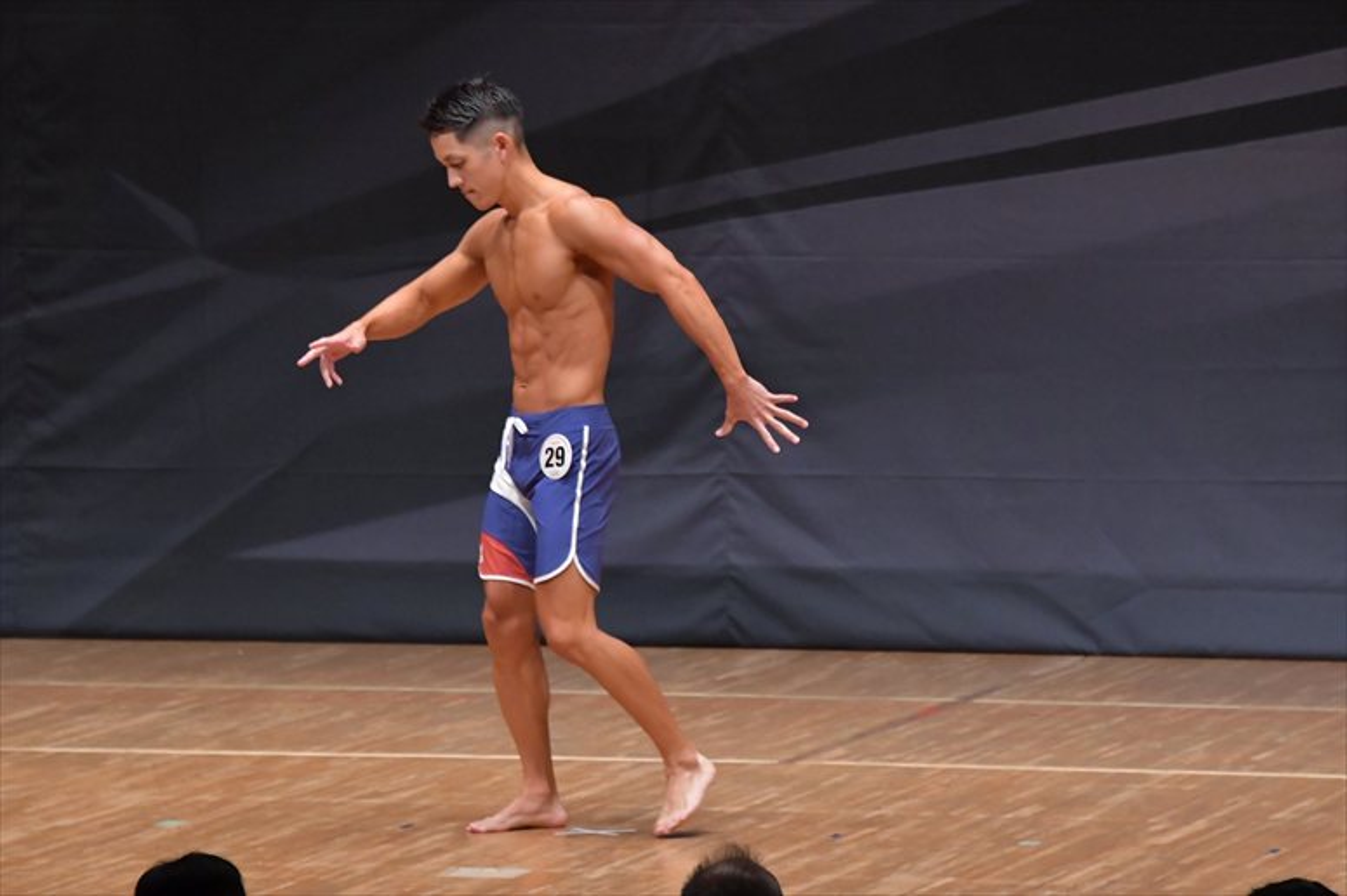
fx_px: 10659
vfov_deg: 4.8
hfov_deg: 7.2
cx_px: 674
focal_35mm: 285
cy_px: 448
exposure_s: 1/400
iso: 6400
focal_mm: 190
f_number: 5.6
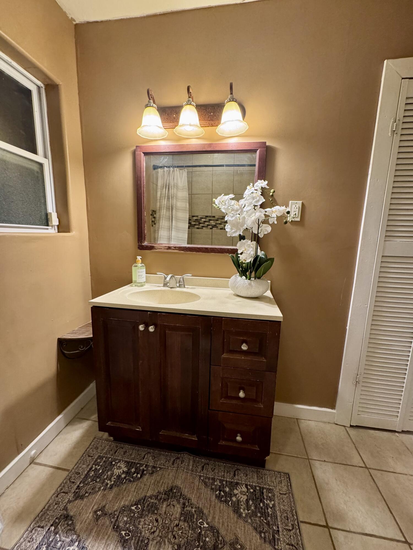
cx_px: 206
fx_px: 223
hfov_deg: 85.7
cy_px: 275
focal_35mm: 14
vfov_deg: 102.1
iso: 320
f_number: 2.2
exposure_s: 1/60
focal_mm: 2.22
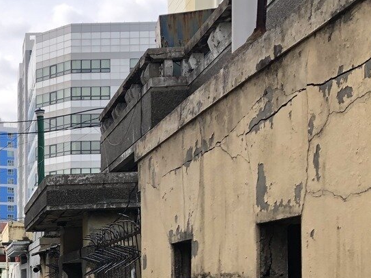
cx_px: -50
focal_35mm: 72
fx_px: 772
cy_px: 302
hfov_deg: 24.9
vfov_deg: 19.6
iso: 20
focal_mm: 3.99
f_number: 1.8
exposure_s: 1/414
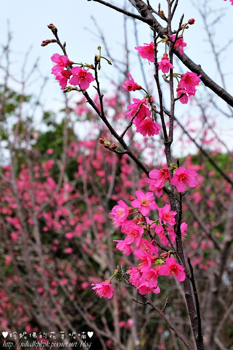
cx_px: 116
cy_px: 175
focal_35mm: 75
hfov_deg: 18.2
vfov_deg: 27.0
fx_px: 728
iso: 400
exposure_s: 1/350
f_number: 9
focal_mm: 50
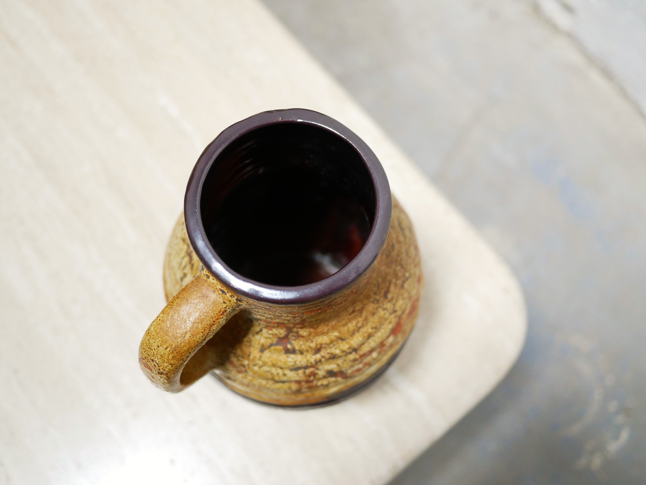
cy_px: 242
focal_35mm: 40
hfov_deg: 46.8
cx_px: 323
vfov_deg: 36.0
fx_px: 747
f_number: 1.7
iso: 400
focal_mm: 20
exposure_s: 1/60
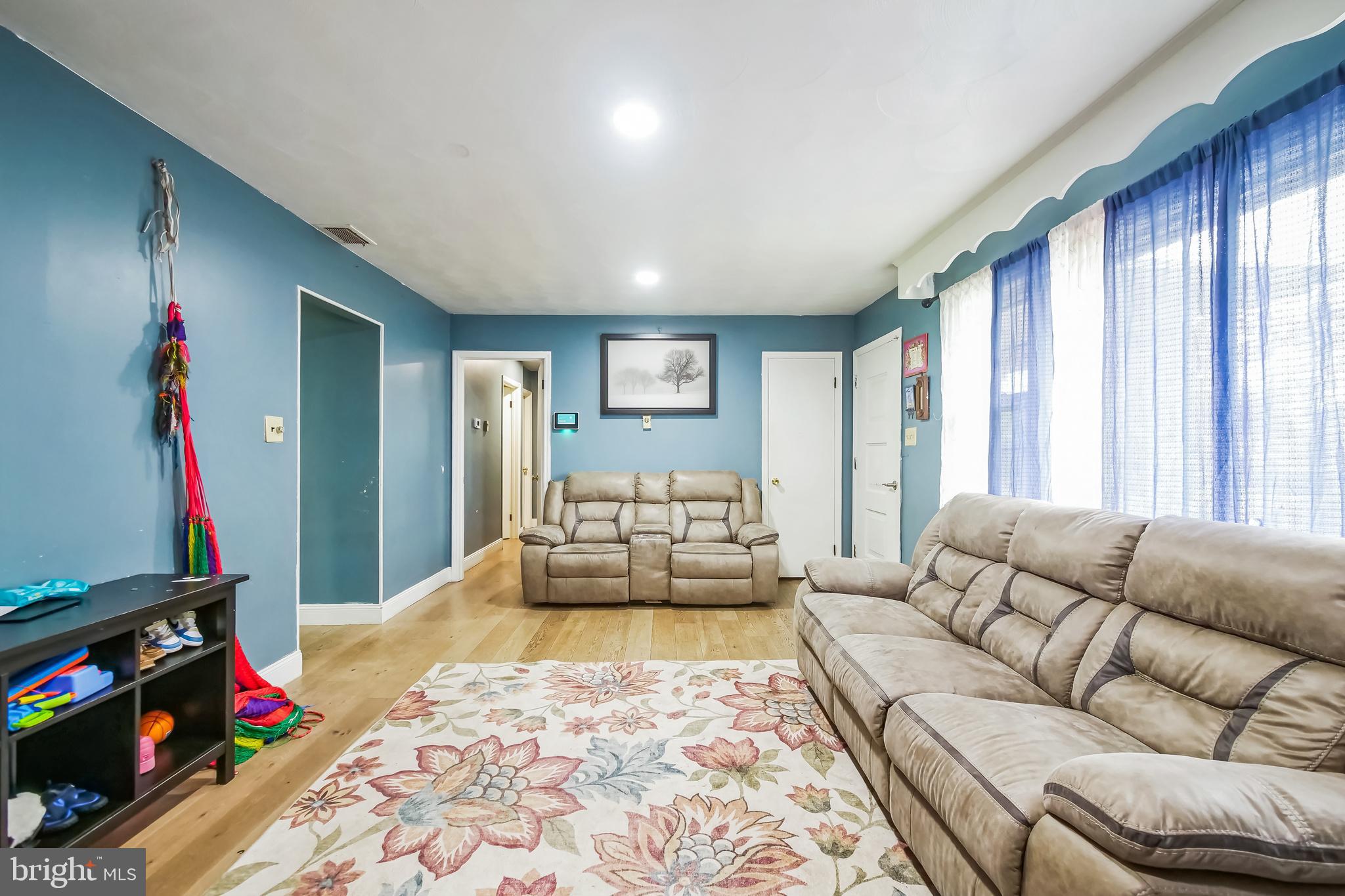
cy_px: 448
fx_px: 523
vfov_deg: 81.2
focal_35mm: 14
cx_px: 672
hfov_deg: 104.3
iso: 640
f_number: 4
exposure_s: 1/13
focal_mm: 7
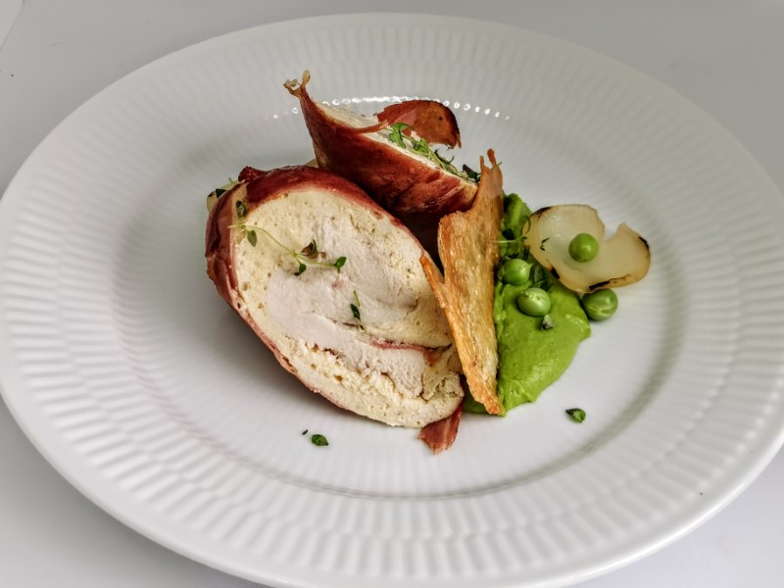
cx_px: 392
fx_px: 929
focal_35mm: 41
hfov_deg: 45.8
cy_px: 294
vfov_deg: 35.1
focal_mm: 5.56
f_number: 1.6
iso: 50
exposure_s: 1/198
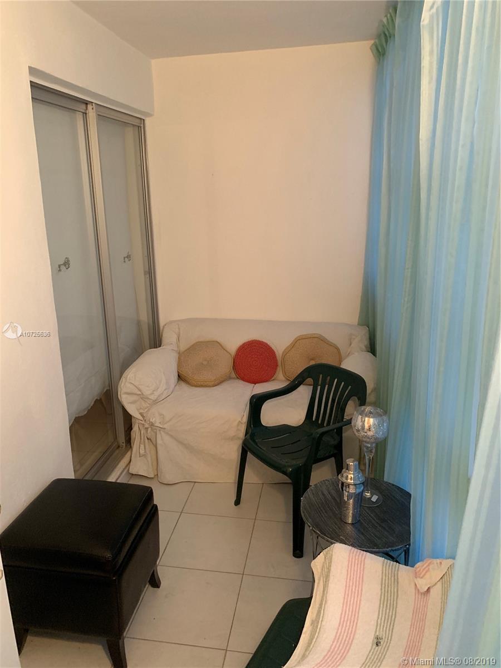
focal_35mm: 26
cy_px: 334
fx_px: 502
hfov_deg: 53.1
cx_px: 250
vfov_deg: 67.3
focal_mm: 4.25
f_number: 1.8
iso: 500
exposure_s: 1/30
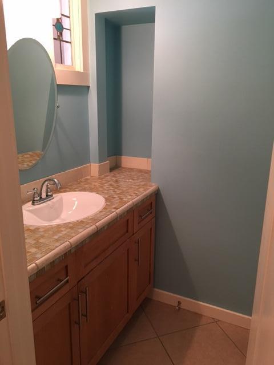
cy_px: 182
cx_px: 137
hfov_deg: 48.2
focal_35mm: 29
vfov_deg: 61.7
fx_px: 306
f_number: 2.2
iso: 125
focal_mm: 4.15
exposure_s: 1/30
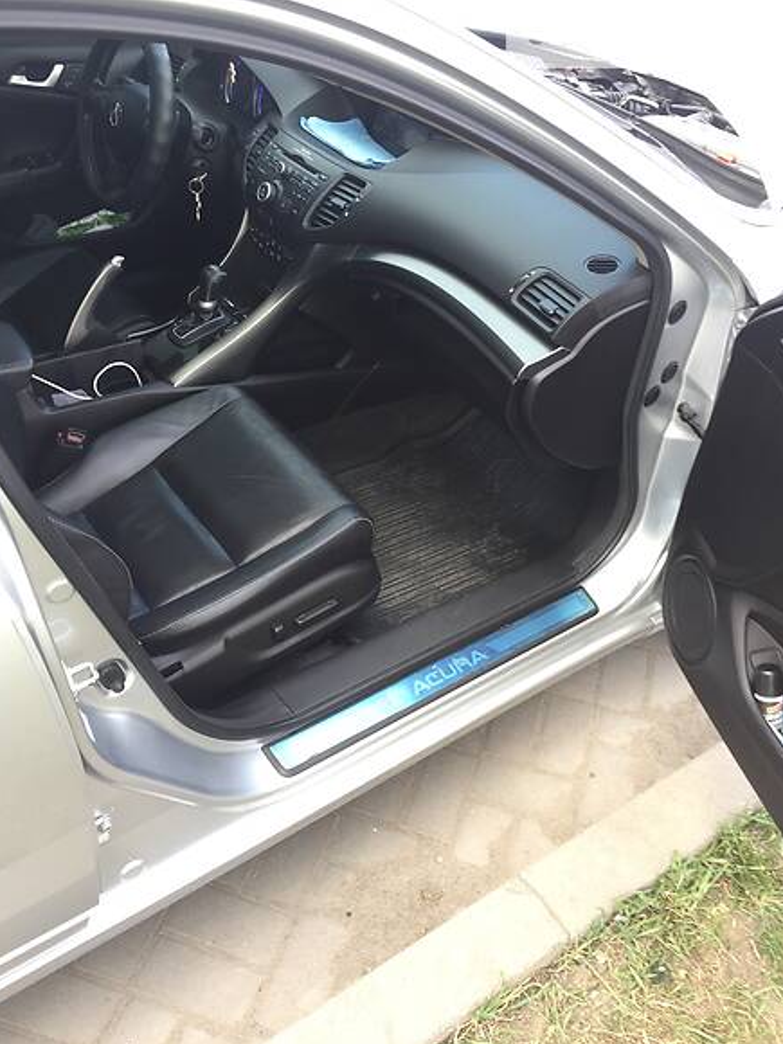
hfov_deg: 46.8
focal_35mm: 30
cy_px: 509
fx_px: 905
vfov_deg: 60.0
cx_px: 387
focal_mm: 4.2
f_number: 2.2
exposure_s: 1/50
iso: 32
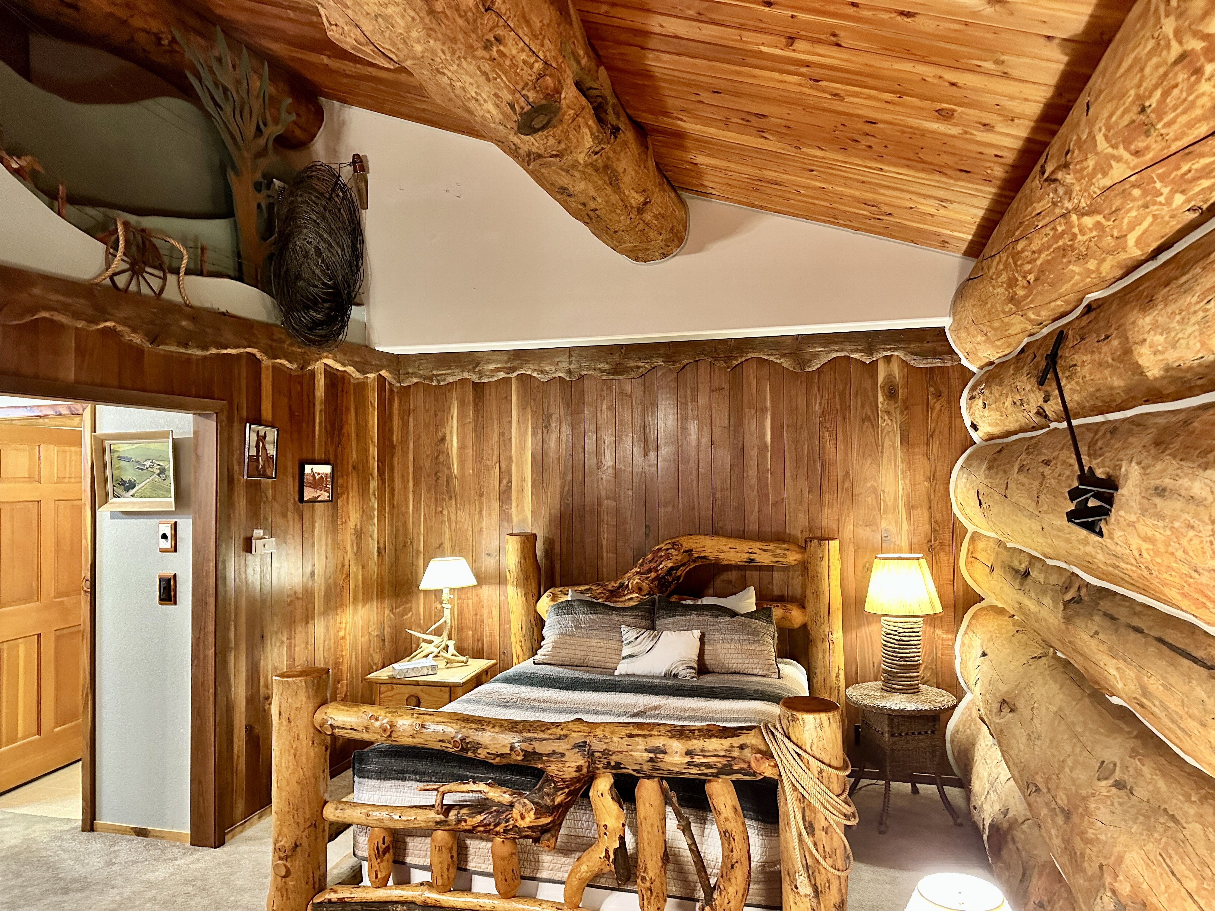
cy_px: 456
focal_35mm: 24
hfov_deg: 71.6
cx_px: 608
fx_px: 842
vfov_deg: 56.8
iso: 640
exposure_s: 1/40
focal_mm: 6.86
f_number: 1.78
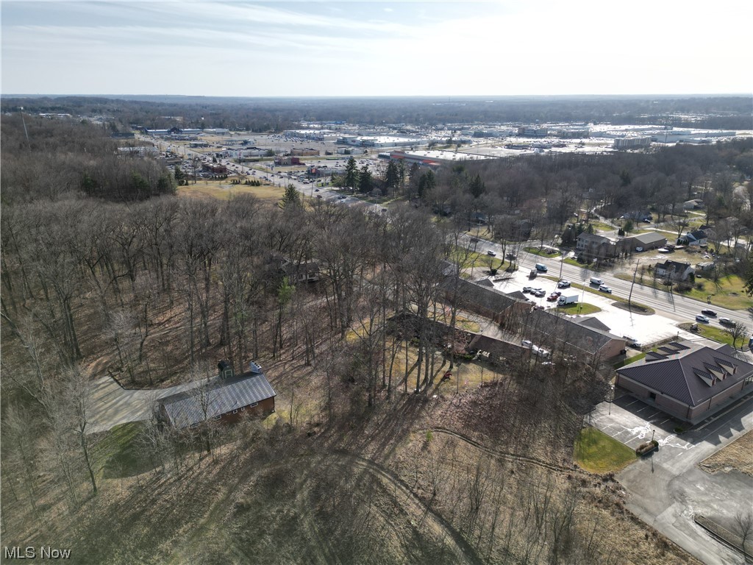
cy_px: 282
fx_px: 522
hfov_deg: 71.6
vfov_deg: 56.8
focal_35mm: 24
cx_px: 376
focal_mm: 6.72
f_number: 1.7
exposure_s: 1/2500
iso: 100
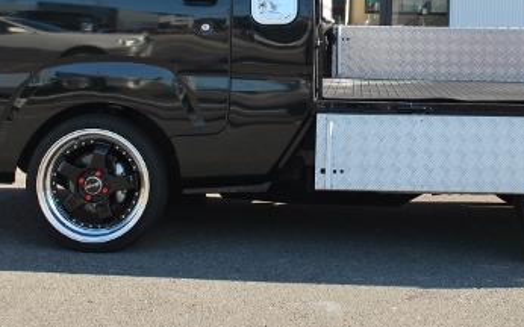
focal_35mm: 68
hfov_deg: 30.1
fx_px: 971
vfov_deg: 18.7
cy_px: 20
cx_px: 327
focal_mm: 24
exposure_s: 1/125
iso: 110
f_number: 5.6
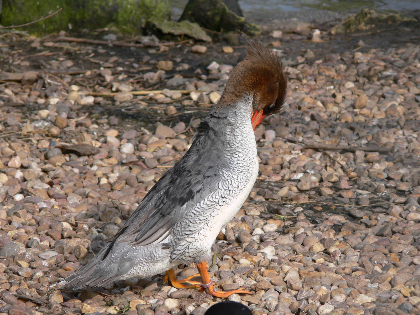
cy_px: 158
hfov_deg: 4.7
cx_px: 210
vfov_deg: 3.5
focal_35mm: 420
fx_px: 5096
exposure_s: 1/250
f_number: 5.6
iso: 80
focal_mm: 88.8
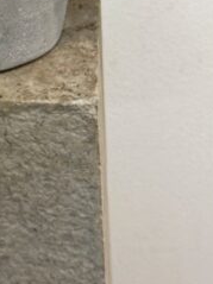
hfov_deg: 8.9
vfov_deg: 12.0
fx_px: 1322
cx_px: -121
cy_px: -75
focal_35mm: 161
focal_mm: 6.86
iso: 100
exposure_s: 1/50
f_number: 1.78
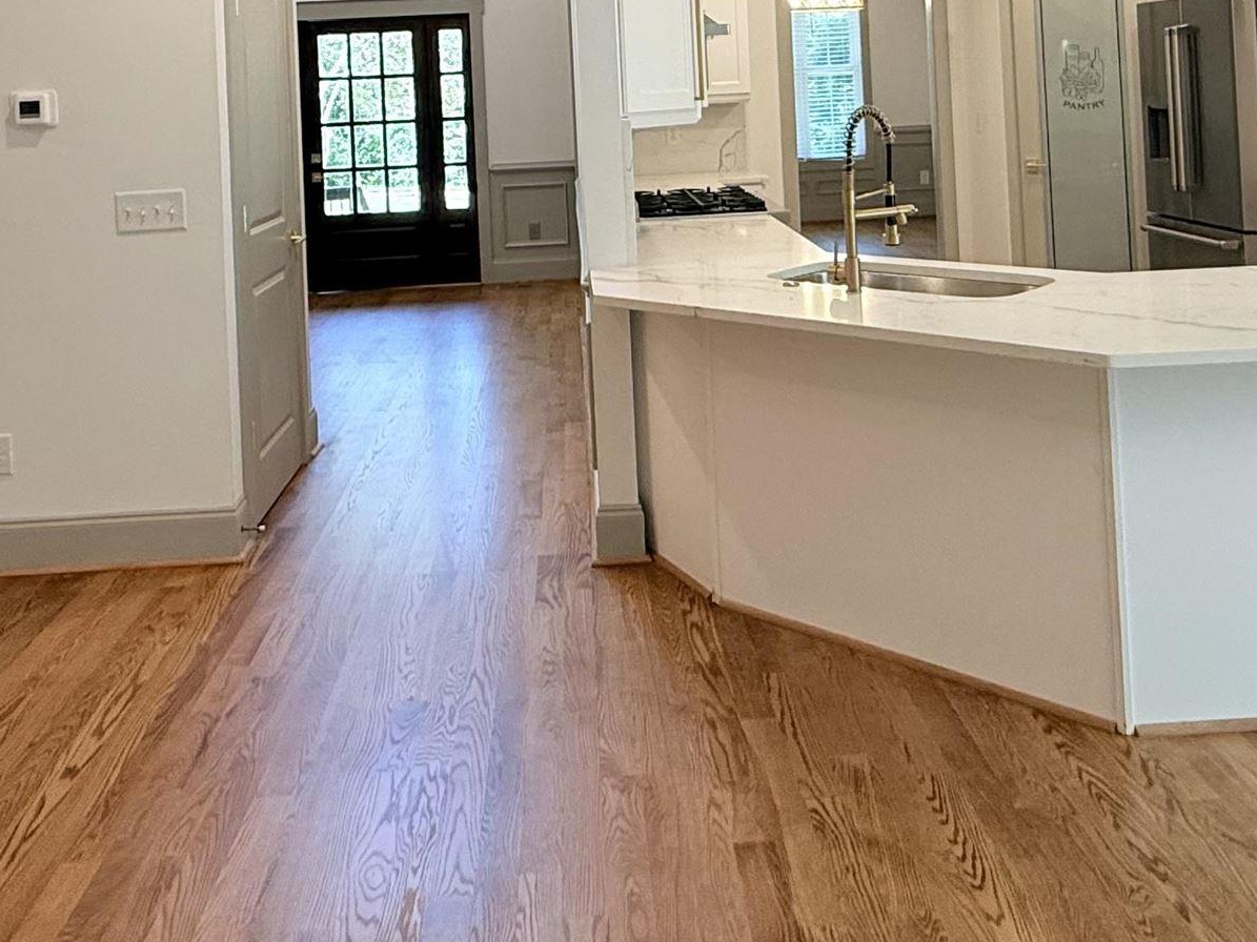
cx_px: 615
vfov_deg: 36.6
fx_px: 1307
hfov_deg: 51.4
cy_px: 56
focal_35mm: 36
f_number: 2.2
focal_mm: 2.22
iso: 160
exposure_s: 1/120
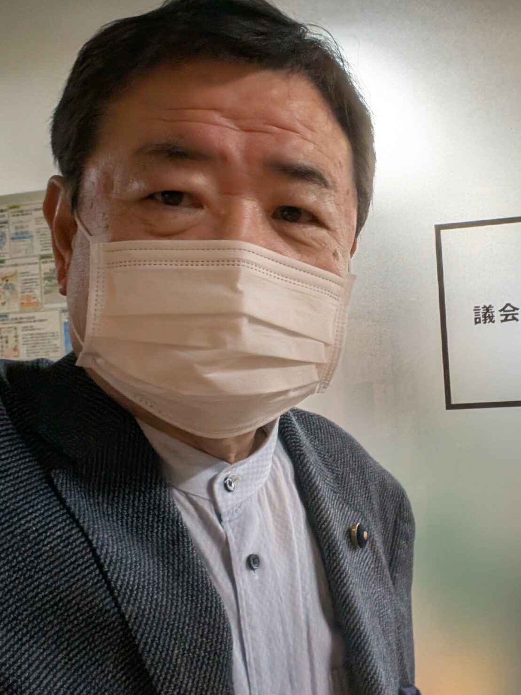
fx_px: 903
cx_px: 391
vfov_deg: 42.1
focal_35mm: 45
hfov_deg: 31.6
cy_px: 346
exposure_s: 1/100
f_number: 2.2
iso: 150
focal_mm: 3.06
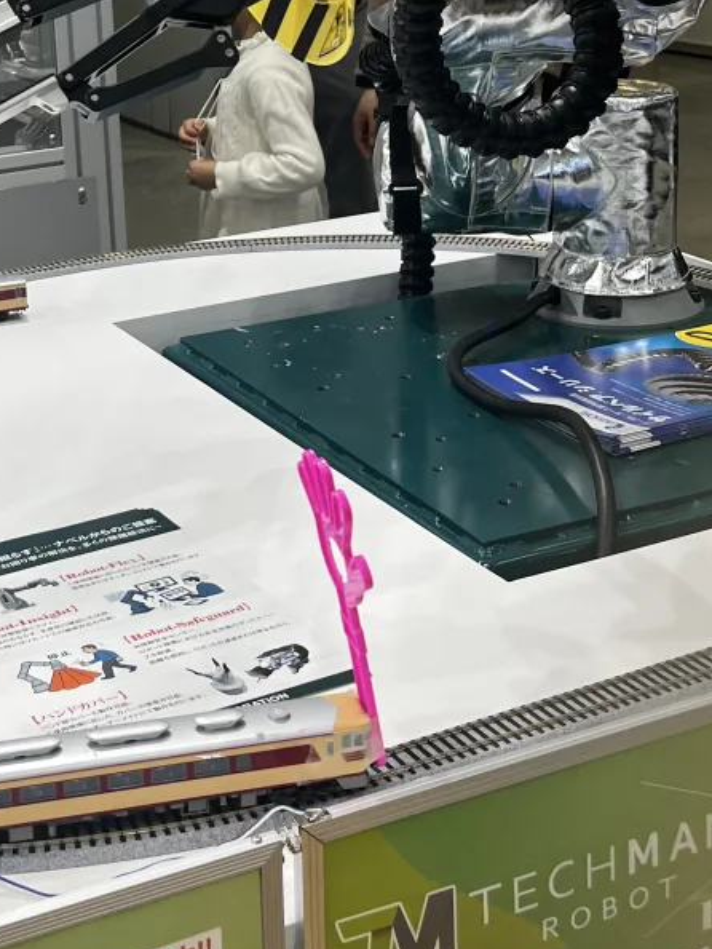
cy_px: 150
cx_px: 148
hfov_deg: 23.0
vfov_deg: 29.8
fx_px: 1727
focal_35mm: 63
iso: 64
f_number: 1.6
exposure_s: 1/100
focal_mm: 5.1
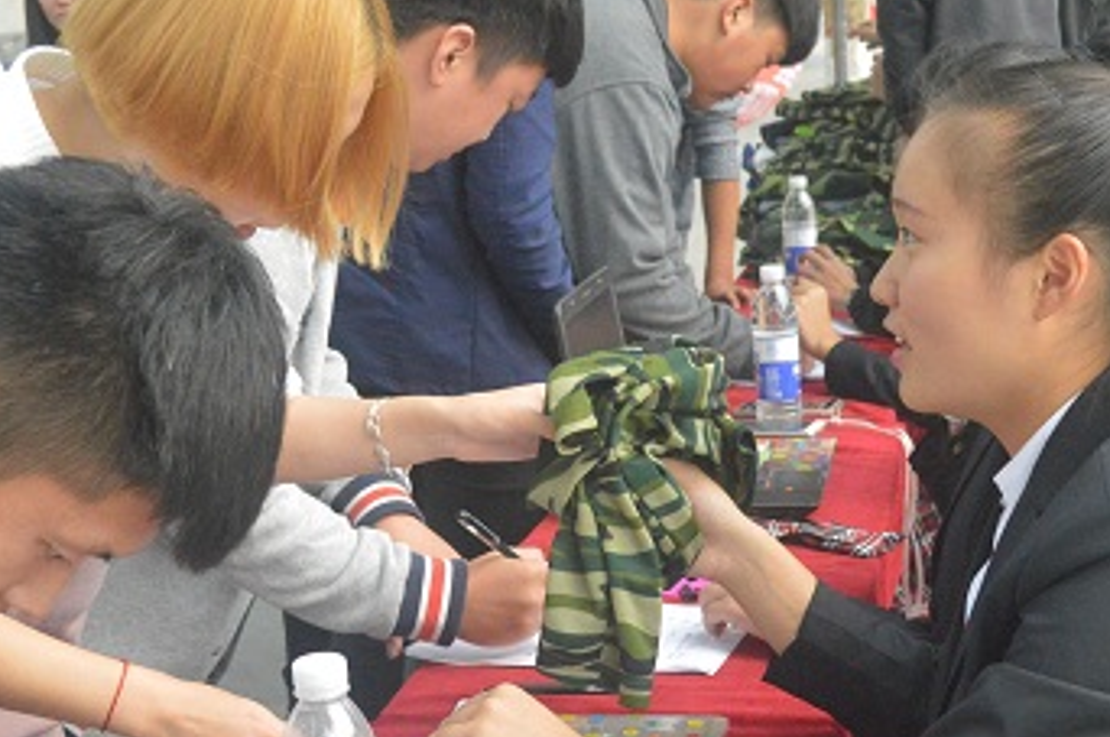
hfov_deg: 29.7
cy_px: 481
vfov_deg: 19.9
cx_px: 626
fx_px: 2094
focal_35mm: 68
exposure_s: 1/3200
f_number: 5.6
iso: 6400
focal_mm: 28
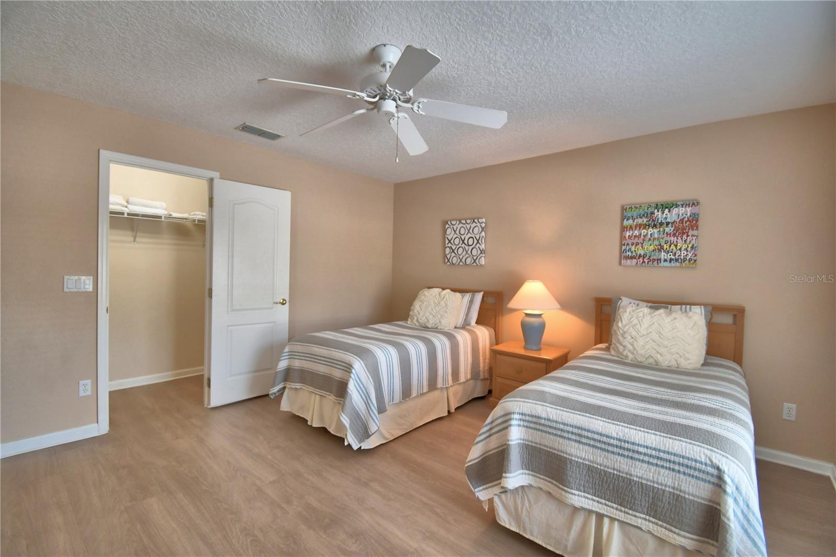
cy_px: 278
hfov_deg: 100.4
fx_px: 348
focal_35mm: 15
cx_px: 418
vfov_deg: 77.3
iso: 450
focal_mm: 10
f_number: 4.5
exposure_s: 1/30
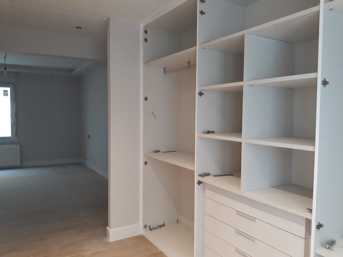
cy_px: 128
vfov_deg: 51.4
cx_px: 172
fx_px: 268
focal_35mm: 27
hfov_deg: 65.3
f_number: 1.7
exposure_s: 1/50
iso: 160
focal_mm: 3.71
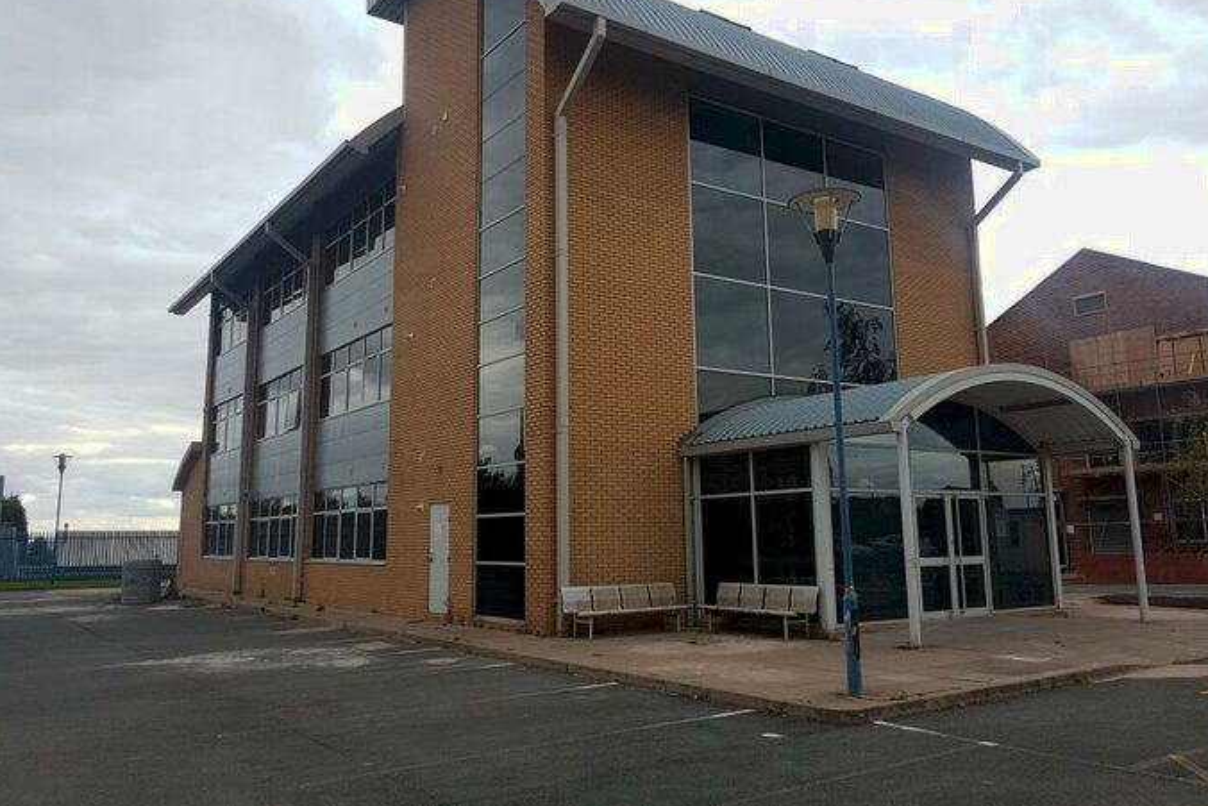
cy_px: 358
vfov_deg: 46.3
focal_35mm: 28
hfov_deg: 65.5
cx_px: 620
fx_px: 940
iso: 40
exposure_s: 1/728
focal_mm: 4.2
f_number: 1.7
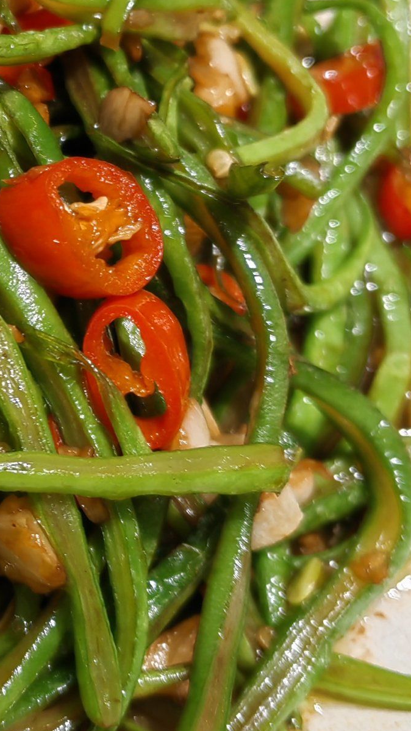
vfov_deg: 31.4
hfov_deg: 16.8
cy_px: 313
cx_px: -145
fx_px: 1299
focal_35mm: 67
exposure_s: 1/152
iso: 50
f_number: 1.8
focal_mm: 5.54
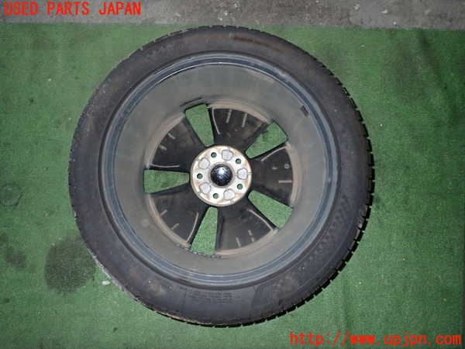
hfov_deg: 69.4
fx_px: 336
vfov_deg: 54.9
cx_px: 232
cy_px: 174
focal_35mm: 25
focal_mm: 4.5
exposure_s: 1/30
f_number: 5.6
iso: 800
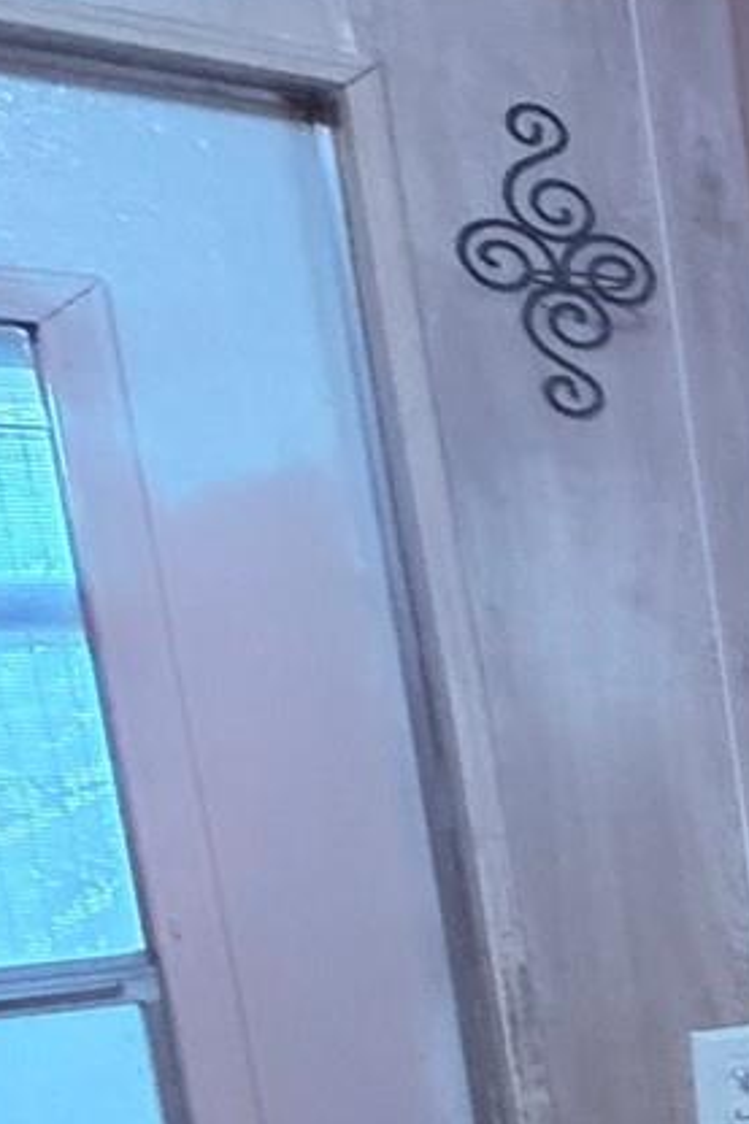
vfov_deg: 34.3
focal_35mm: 56
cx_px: 2085
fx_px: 1749
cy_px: 935
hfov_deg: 12.6
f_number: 2.2
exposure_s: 1/60
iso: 500
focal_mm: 2.22
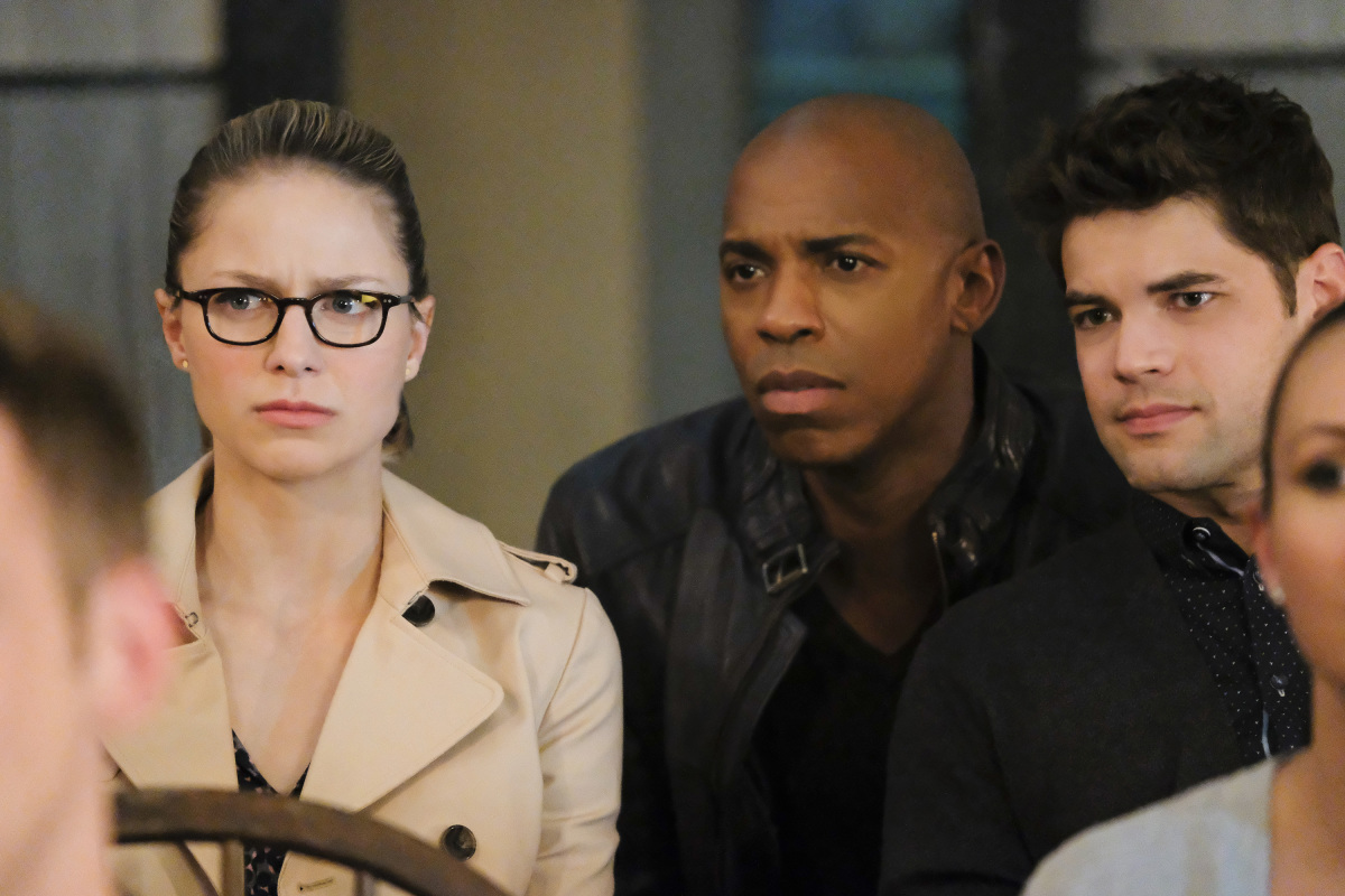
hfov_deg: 9.8
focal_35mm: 210
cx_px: 672
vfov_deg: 6.5
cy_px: 448
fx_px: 7845
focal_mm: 140
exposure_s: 1/80
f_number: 2.8
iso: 12800
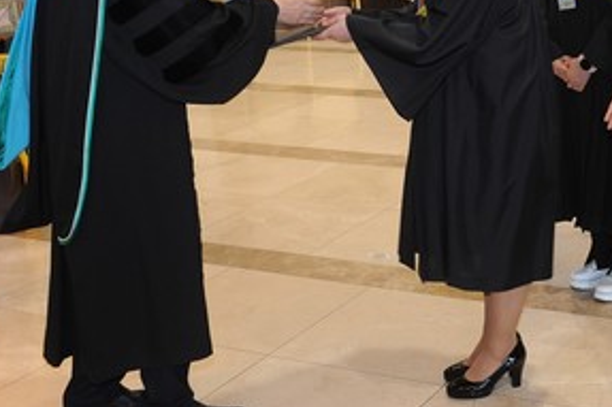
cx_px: 544
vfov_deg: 19.6
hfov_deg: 29.0
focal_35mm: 67
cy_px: -12
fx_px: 1138
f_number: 5
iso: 1000
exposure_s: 1/50
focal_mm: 32
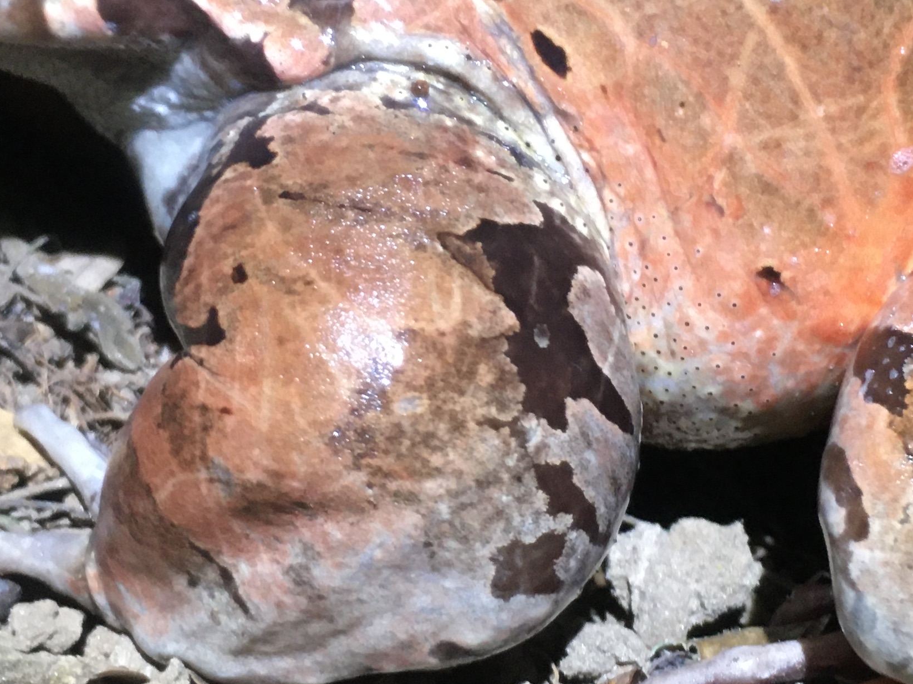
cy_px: 217
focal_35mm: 71
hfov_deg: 27.4
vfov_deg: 20.6
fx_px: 1872
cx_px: 484
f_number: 2.2
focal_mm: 4.15
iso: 125
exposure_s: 1/30
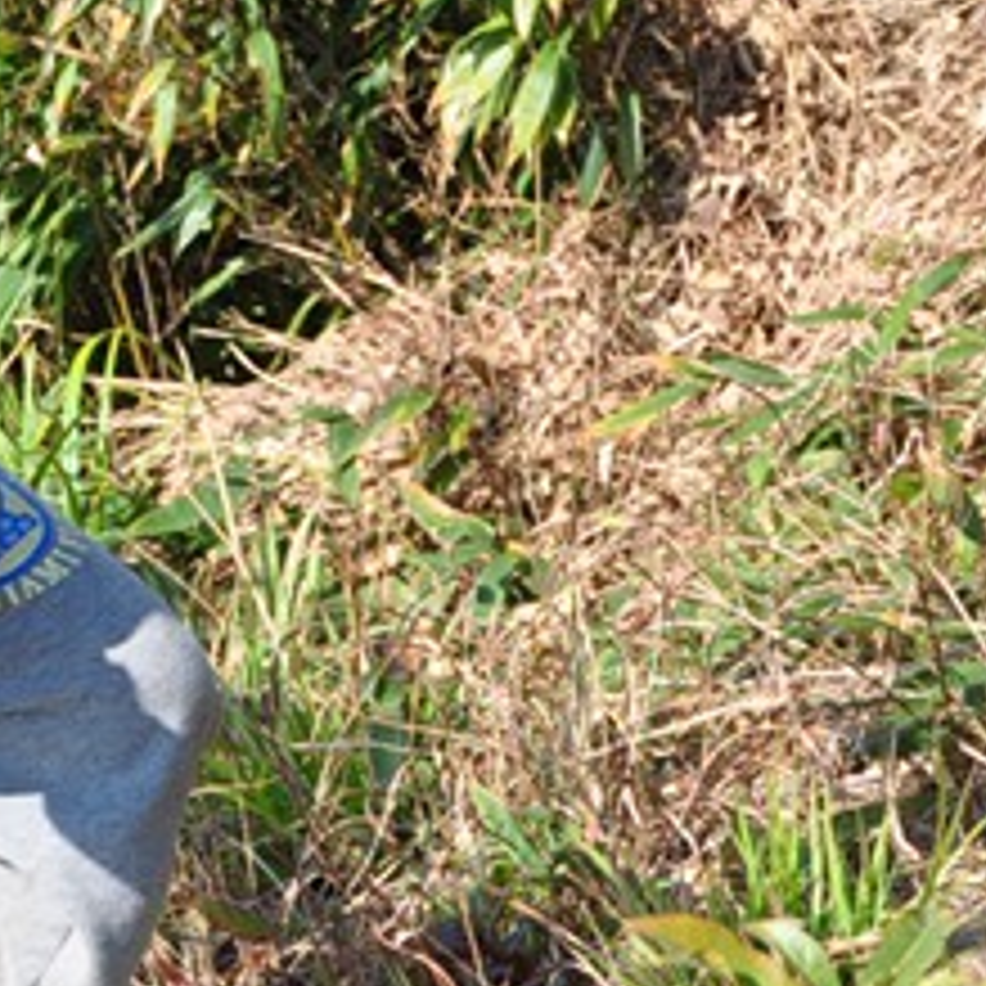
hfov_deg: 6.1
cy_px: 95
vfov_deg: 6.1
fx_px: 9217
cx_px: -225
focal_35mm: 286
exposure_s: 1/320
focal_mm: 48
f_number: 7.1
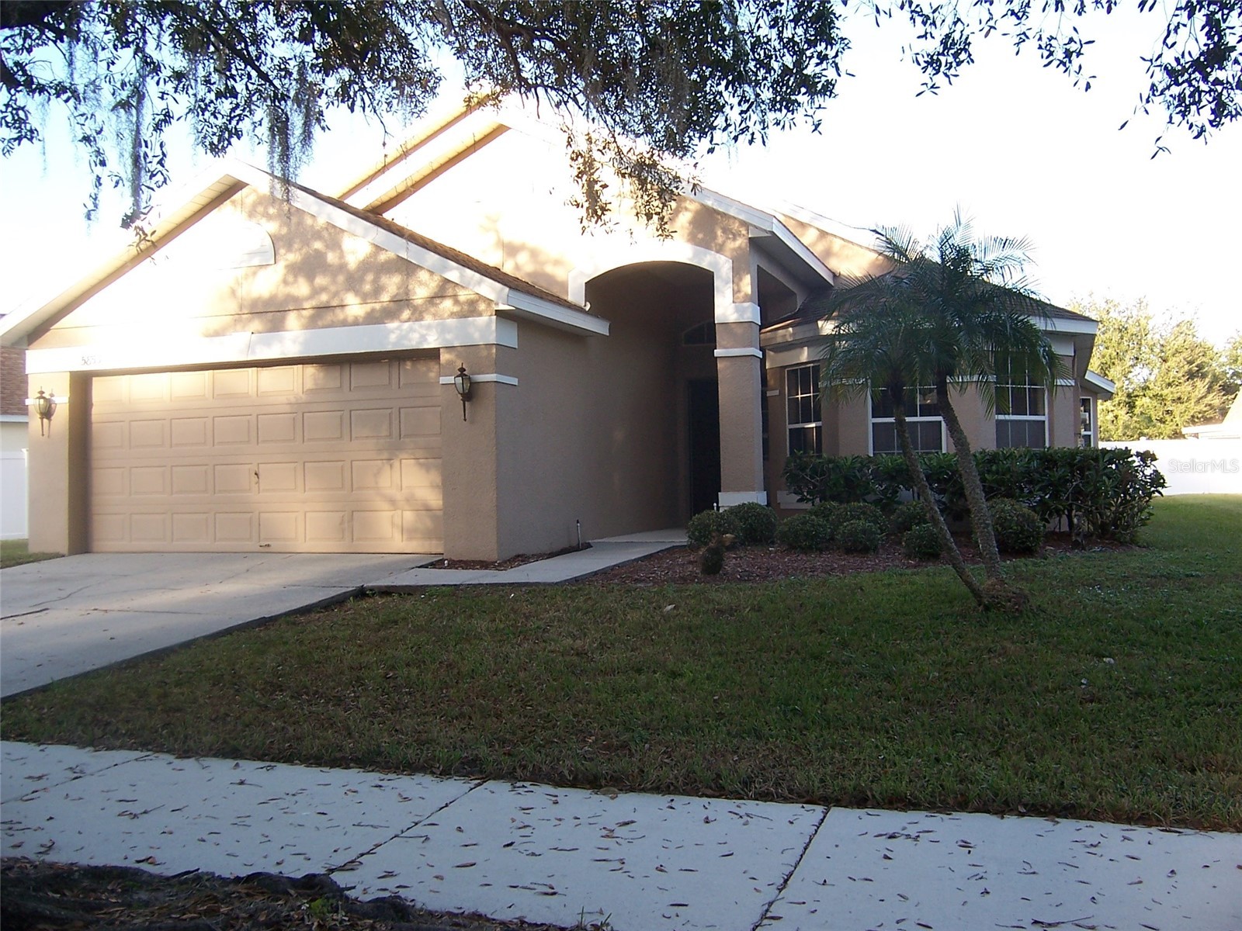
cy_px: 466
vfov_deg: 42.9
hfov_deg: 55.4
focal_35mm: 33
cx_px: 621
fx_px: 1184
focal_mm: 5.5
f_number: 3.4
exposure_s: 1/125
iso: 80
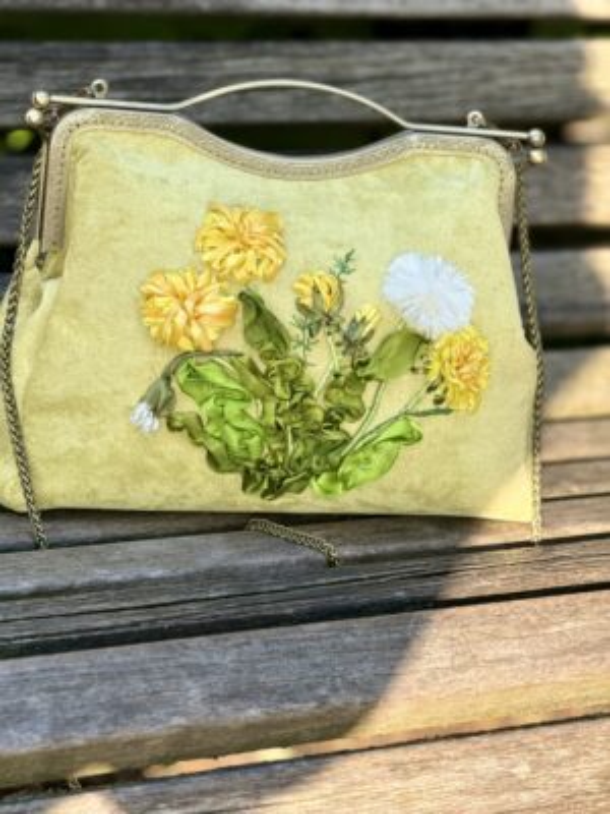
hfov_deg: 12.3
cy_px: 407
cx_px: 305
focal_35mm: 120
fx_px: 2820
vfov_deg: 16.4
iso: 64
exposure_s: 1/175
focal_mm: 15.66
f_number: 2.8
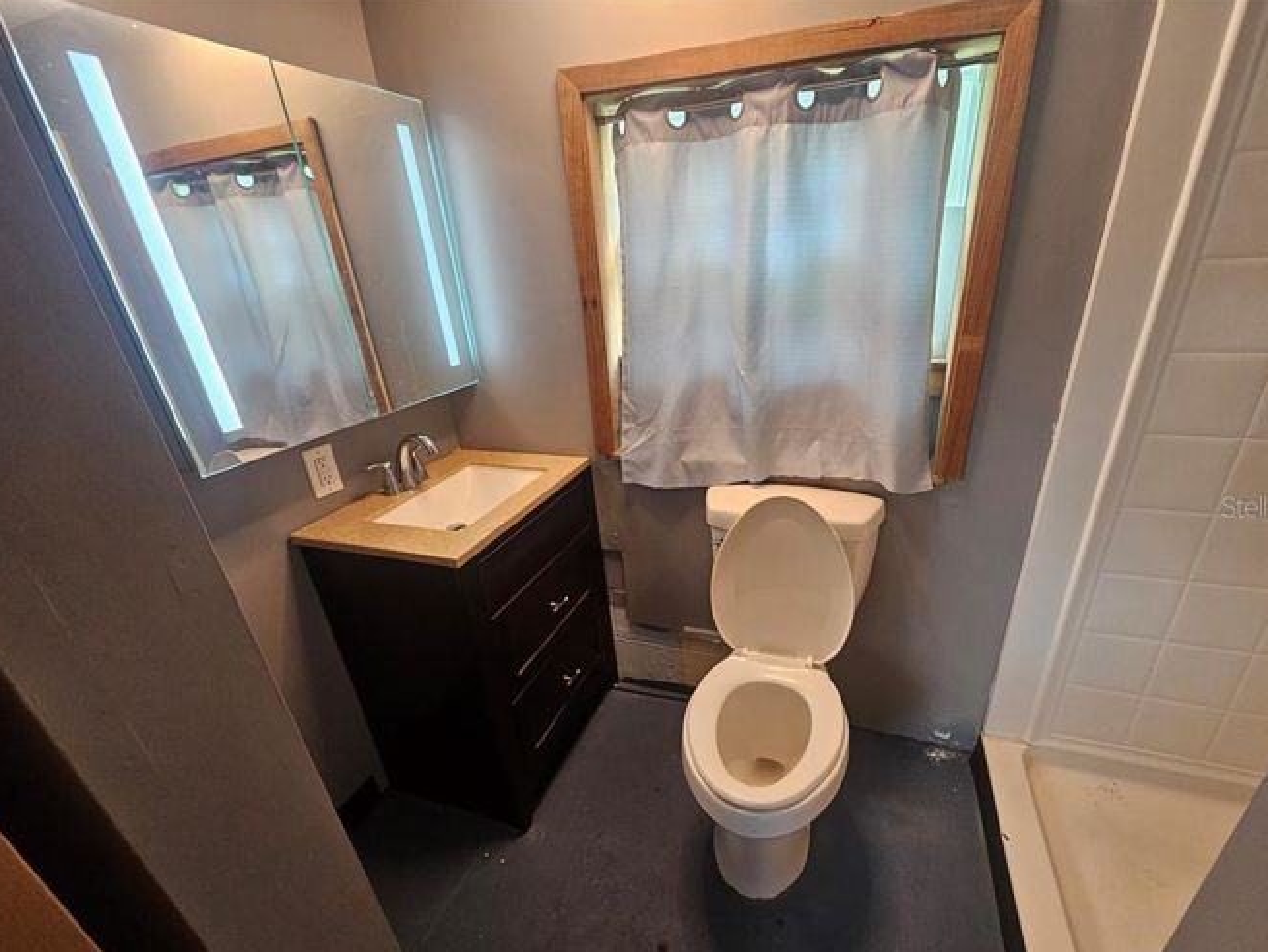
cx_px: 664
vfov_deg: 85.6
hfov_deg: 102.0
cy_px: 506
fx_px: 513
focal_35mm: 14
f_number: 2.2
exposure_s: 1/60
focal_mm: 2.2
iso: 250
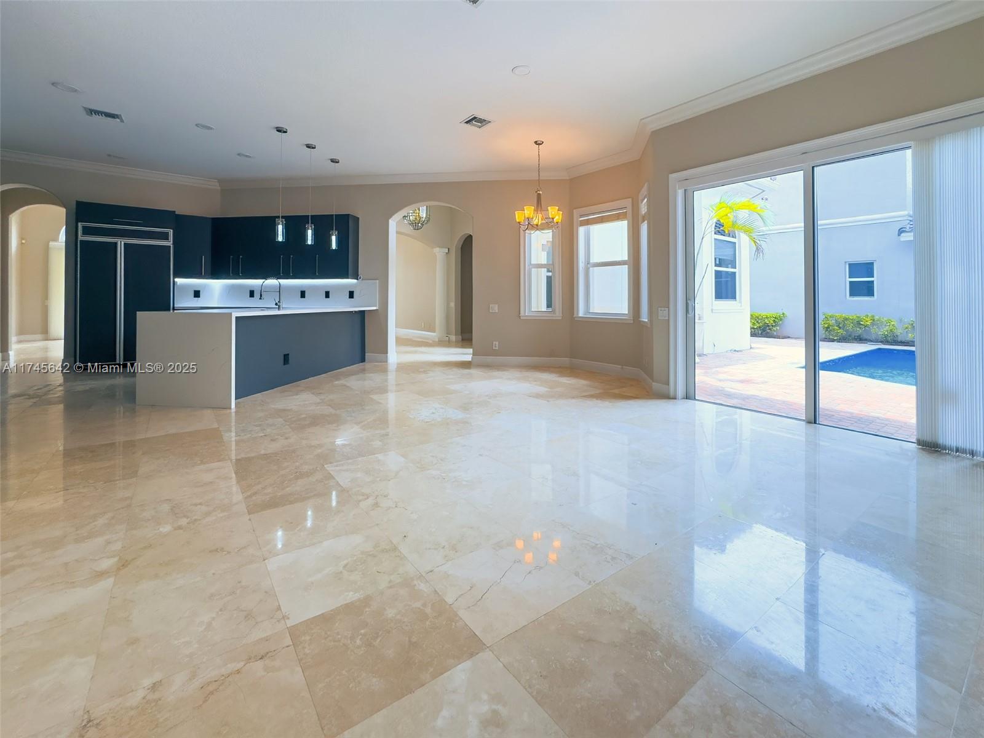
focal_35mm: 14
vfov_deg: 85.7
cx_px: 492
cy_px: 369
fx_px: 398
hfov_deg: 102.1
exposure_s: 1/120
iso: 40
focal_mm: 2.2
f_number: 2.2
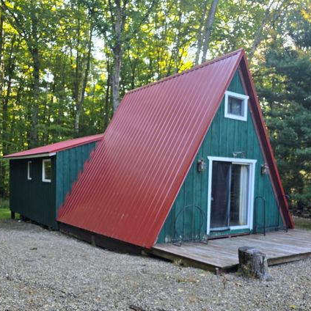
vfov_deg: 50.5
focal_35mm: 32
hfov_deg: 51.1
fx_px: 325
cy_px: 198
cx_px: 161
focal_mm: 6.3
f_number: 1.7
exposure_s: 1/180
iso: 80
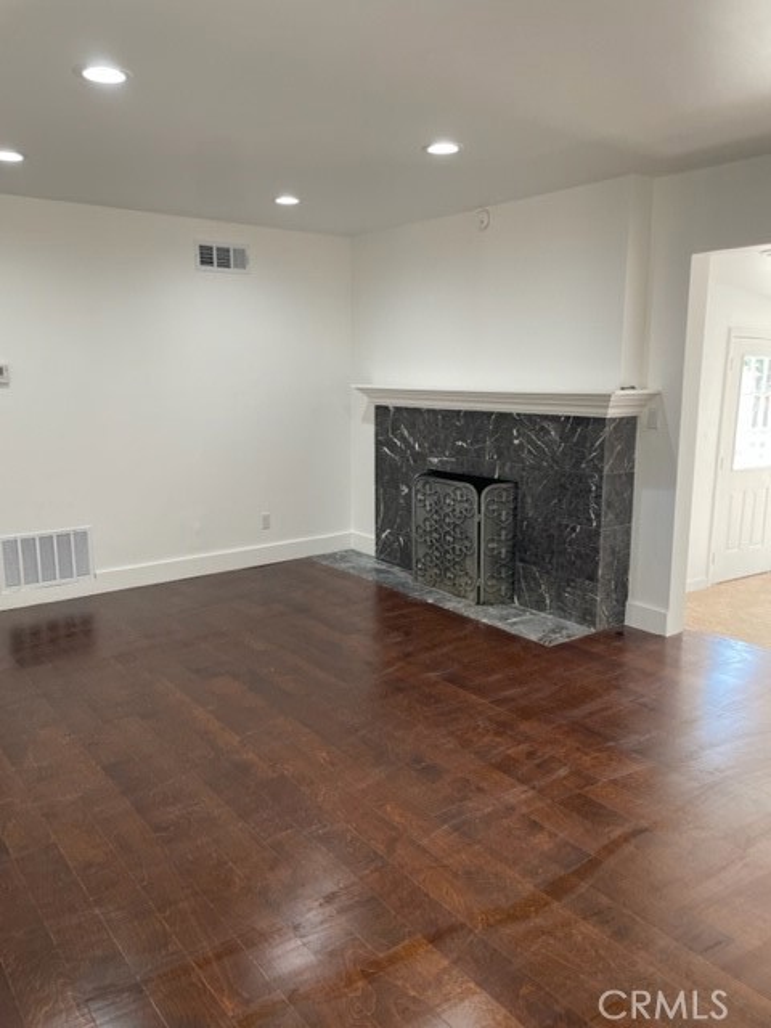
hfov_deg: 53.1
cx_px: 386
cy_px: 514
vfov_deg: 67.3
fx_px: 772
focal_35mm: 26
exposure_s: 1/121
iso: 100
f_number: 1.6
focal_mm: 4.2
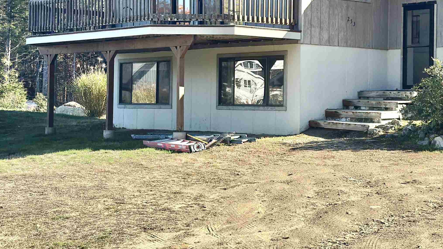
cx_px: 297
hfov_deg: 26.7
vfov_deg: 15.2
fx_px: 928
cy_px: 64
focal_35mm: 79
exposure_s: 1/2160
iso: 100
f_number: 1.78
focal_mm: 6.86
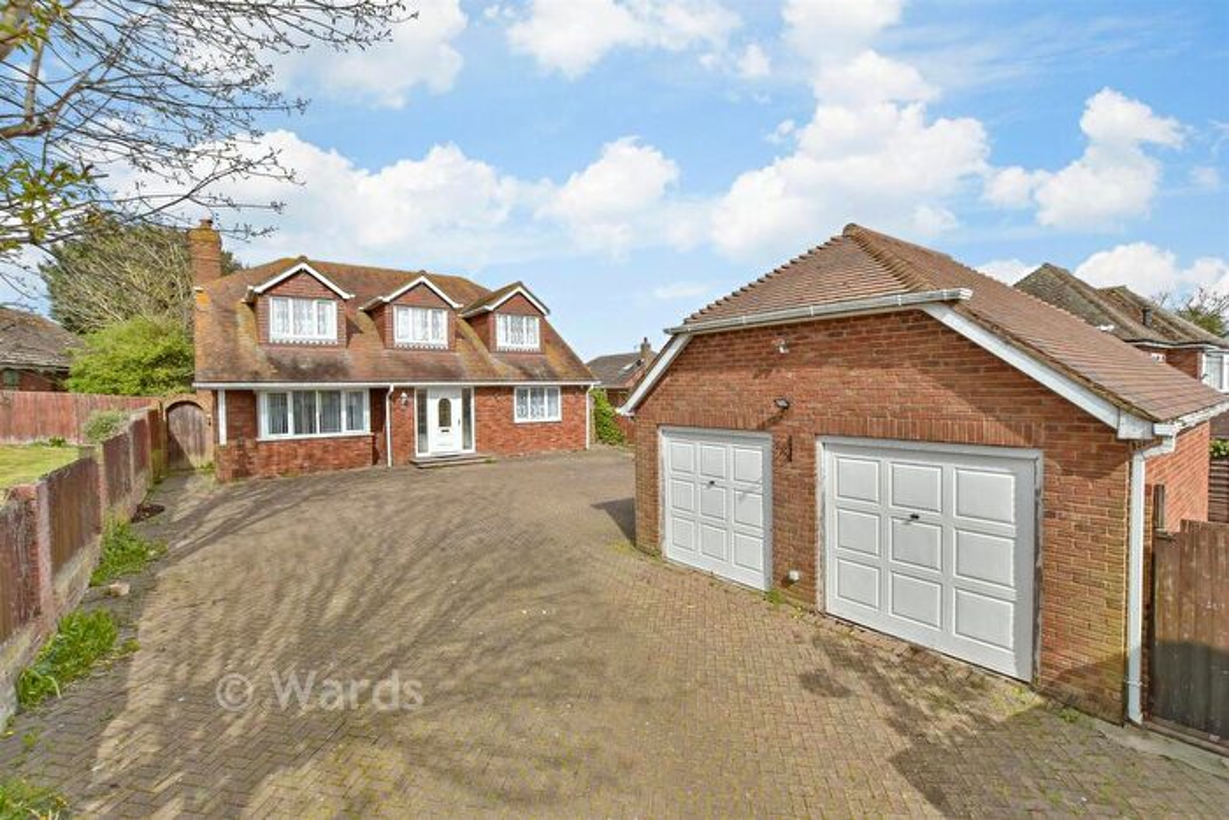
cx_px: 614
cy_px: 410
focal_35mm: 15
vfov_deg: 77.4
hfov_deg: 100.4
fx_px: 512
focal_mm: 10
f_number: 9
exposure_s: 1/320
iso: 500
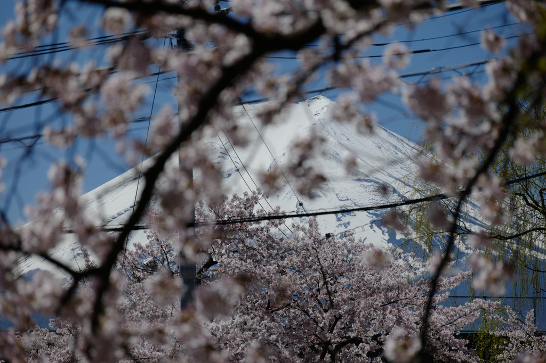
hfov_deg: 12.5
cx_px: 273
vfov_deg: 8.4
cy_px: 182
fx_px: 2486
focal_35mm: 164
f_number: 4.5
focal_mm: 109
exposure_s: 1/2000
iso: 100
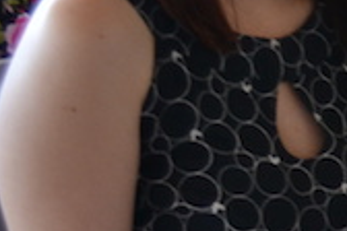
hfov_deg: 9.3
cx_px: 1080
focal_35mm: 169
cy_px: 122
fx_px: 1629
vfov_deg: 8.1
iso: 400
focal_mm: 18
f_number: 4
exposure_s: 1/60
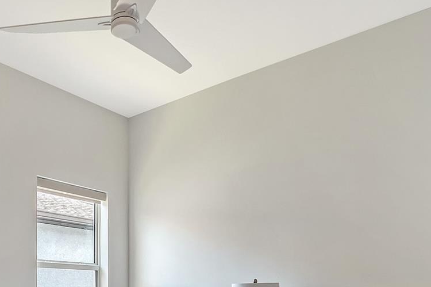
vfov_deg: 36.9
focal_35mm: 32
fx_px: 383
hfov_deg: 53.9
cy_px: 285
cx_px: 74
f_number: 10
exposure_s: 1/500
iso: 800
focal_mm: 10
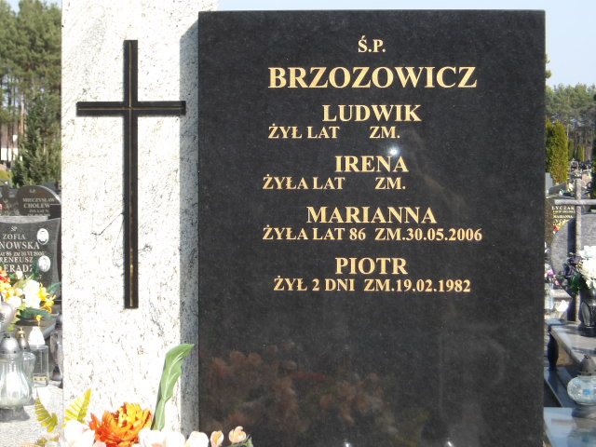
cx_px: 298
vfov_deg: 17.0
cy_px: 224
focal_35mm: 87
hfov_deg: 22.5
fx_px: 1498
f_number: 5.6
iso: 100
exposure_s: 1/203
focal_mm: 15.6
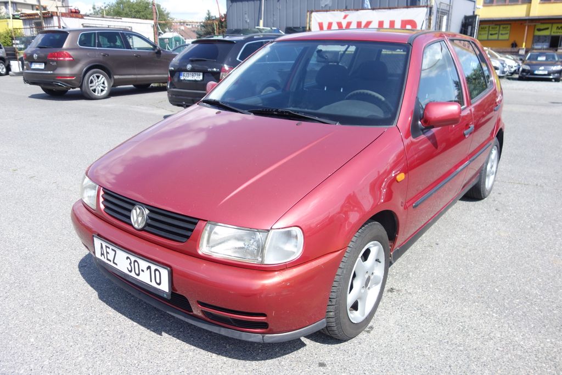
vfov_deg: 46.4
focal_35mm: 28
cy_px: 188
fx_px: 437
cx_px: 281
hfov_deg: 65.5
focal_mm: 10.4
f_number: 1.8
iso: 125
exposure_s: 1/2000
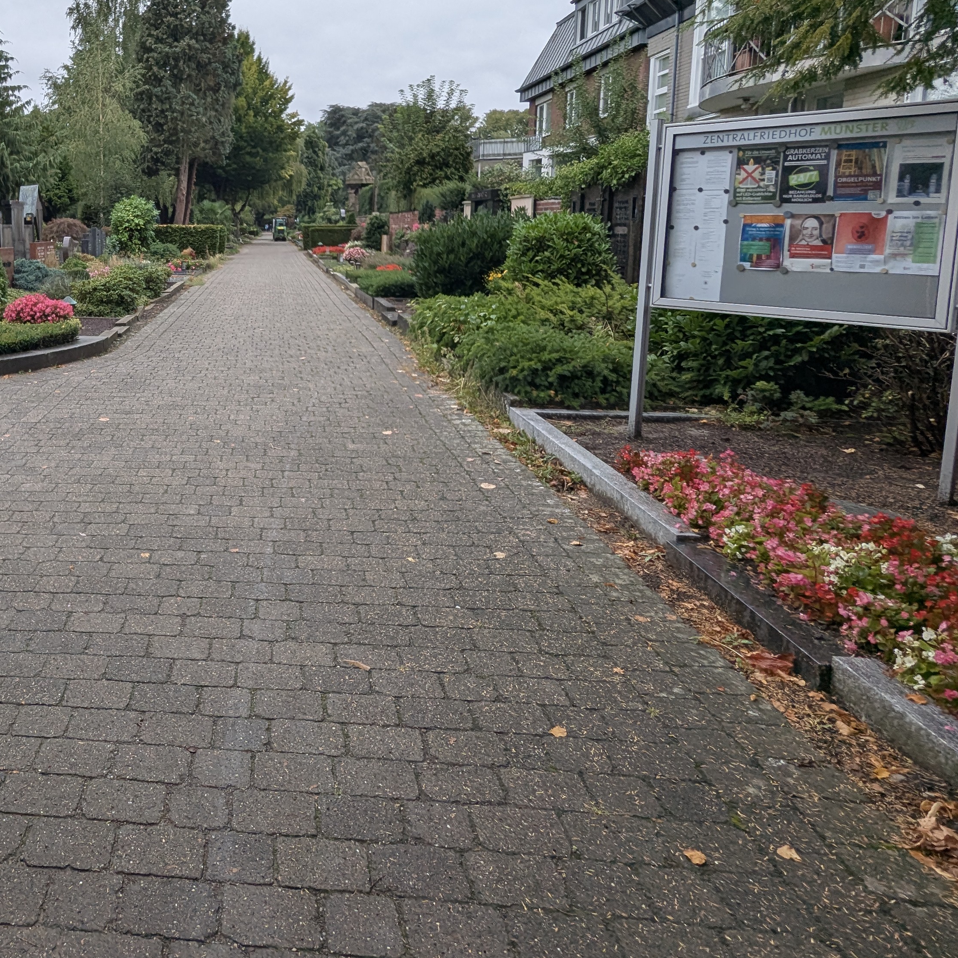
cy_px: 322
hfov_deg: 55.8
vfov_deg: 59.6
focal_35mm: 26
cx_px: 168
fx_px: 814
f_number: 2.2
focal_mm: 2.35
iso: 46
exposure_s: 1/167
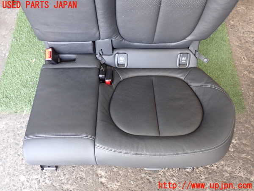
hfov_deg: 60.0
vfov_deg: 46.8
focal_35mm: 30
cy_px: 96
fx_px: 220
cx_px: 127
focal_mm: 5.4
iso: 250
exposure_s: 1/30
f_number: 2.3
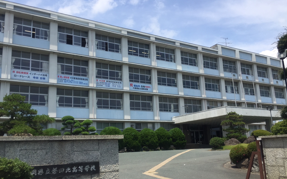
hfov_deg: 61.2
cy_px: 104
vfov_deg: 40.5
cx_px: 143
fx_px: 242
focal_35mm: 31
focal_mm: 4.15
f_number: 2.2
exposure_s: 1/2326
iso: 32
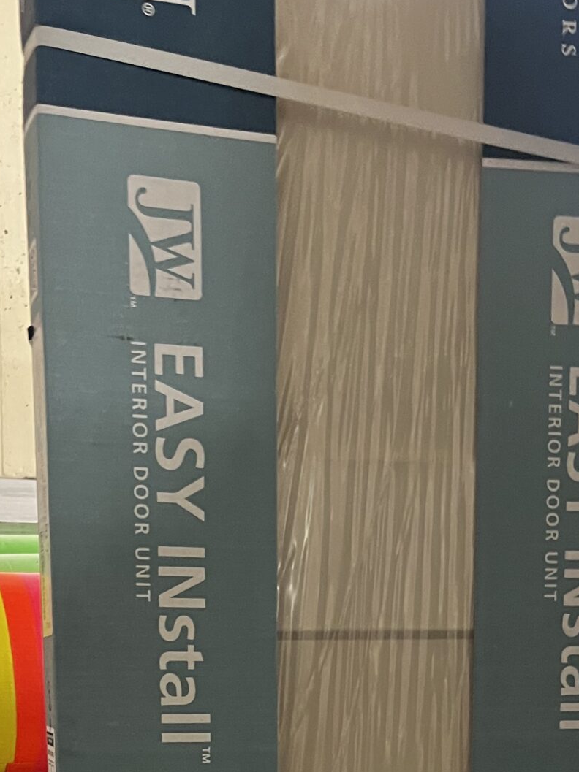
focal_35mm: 63
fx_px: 1406
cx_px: 321
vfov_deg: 27.1
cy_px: 928
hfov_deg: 23.3
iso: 640
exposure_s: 1/33
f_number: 1.6
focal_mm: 5.1
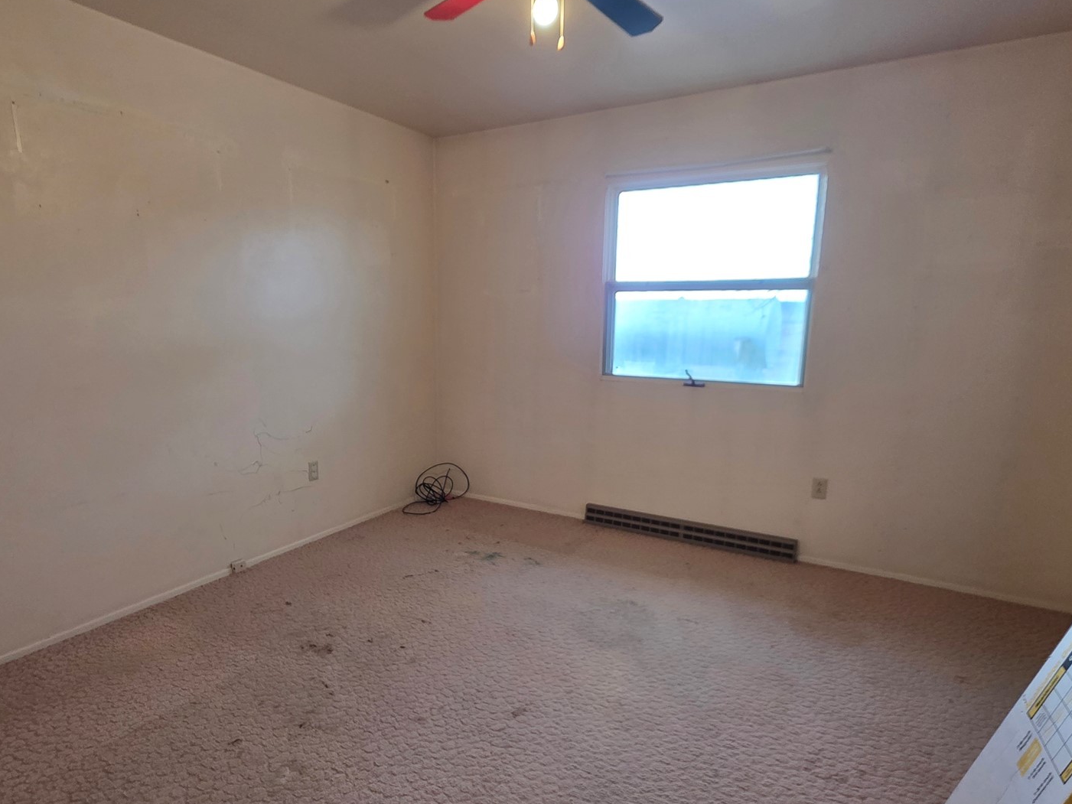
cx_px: 507
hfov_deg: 84.6
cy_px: 430
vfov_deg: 68.6
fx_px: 588
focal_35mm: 19
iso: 500
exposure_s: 1/240
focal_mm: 2.2
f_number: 1.9
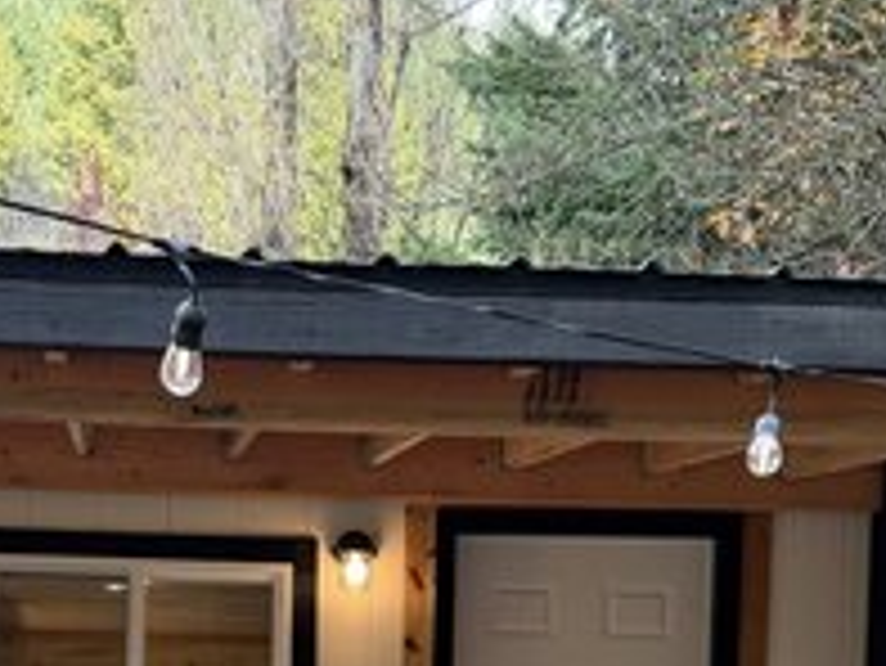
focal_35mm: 78
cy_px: 922
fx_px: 1998
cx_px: 261
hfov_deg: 24.8
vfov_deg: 17.5
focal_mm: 6.76
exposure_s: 1/169
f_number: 1.78
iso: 64
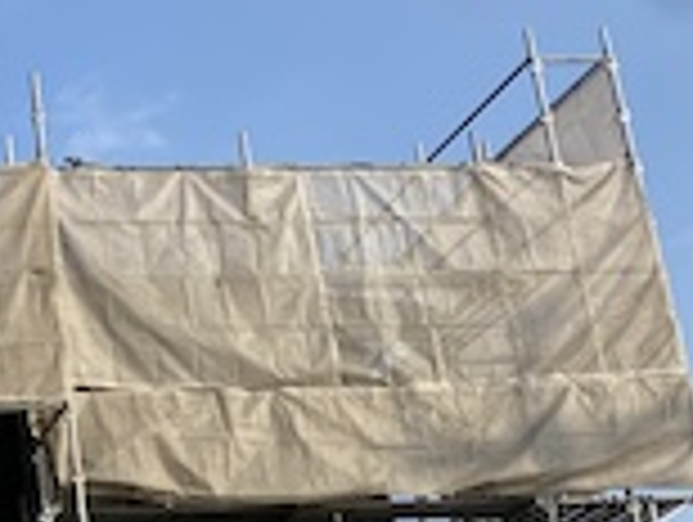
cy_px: 484
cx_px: -333
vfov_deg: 16.9
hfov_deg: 19.8
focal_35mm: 86
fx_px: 1724
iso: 32
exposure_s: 1/1898
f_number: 1.8
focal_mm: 4.25
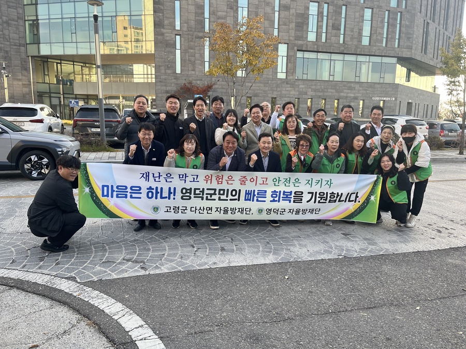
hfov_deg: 67.3
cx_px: 233
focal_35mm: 26
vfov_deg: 53.1
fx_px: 350
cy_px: 174
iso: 40
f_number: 1.6
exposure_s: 1/267
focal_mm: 5.1
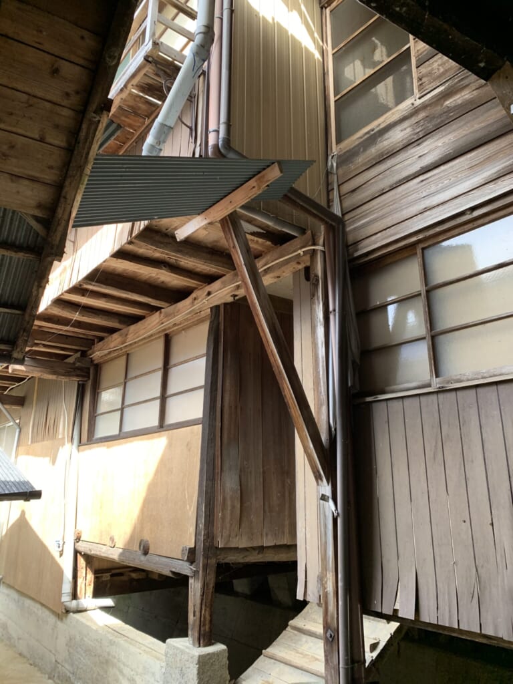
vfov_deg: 67.3
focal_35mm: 26
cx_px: 256
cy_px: 342
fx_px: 514
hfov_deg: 53.1
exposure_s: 1/121
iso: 80
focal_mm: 4.25
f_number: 1.8
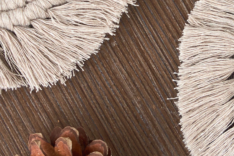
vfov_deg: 4.4
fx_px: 2035
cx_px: 162
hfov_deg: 6.6
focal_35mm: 313
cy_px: 17
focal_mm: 55
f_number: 5.6
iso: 400
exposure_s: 1/38
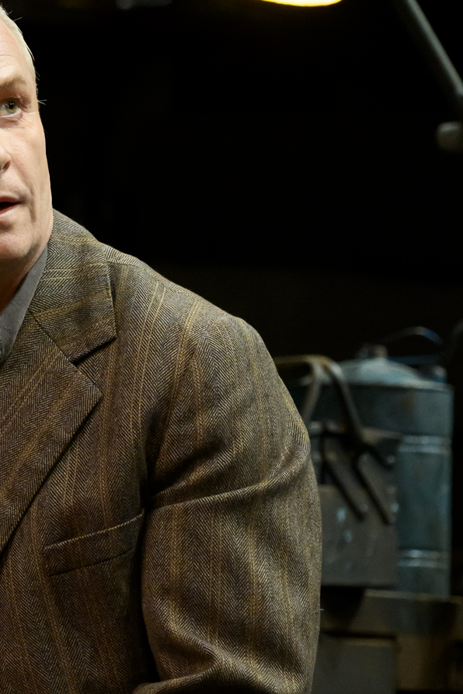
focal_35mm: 333
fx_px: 6424
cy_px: 277
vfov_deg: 6.2
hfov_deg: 4.1
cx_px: -87
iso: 6400
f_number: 4
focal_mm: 120
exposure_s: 1/320
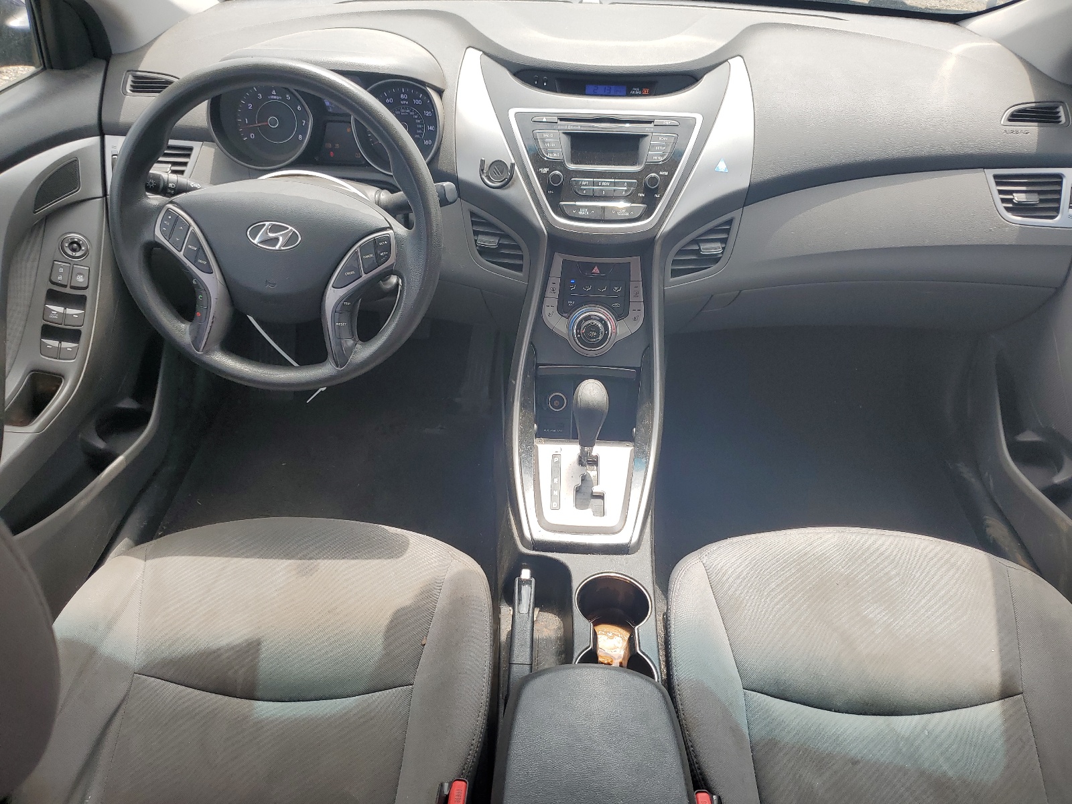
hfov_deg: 67.3
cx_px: 536
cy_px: 402
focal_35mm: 26
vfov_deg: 53.1
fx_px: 805
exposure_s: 1/625
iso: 50
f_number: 1.5
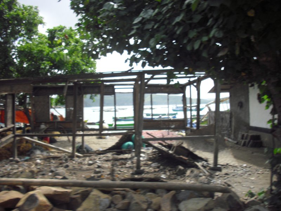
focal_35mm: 38
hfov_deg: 49.0
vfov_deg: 37.7
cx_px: 140
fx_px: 308
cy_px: 106
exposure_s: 1/100
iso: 100
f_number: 8
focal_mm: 6.2
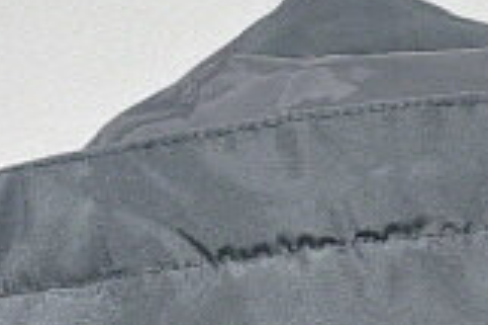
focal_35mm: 139
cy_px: 1180
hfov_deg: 14.7
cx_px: 406
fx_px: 1882
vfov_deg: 7.6
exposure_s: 1/60
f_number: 1.8
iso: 640
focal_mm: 5.4
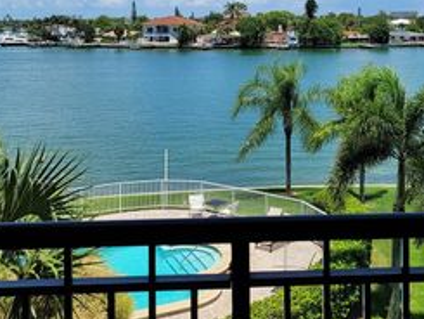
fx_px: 649
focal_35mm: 53
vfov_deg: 26.8
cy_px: 44
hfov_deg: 35.8
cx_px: 284
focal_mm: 5.4
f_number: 1.8
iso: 40
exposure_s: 1/3282
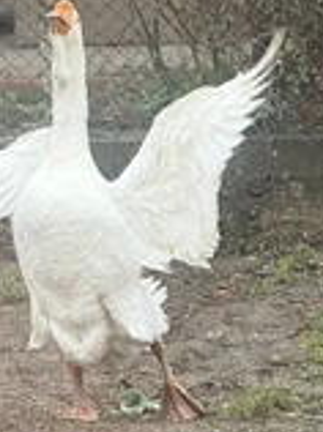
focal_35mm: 304
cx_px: 52
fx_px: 3792
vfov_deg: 6.5
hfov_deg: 4.9
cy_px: 123
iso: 64
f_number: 2.8
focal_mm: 15.66
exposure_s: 1/120
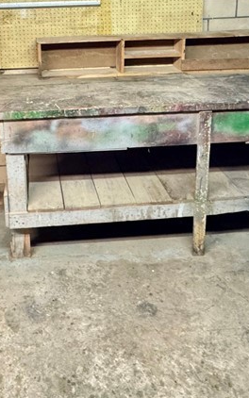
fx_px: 391
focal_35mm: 36
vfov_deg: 49.1
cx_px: 51
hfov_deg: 34.3
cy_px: 51
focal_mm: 2.22
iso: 500
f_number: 2.2
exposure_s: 1/60
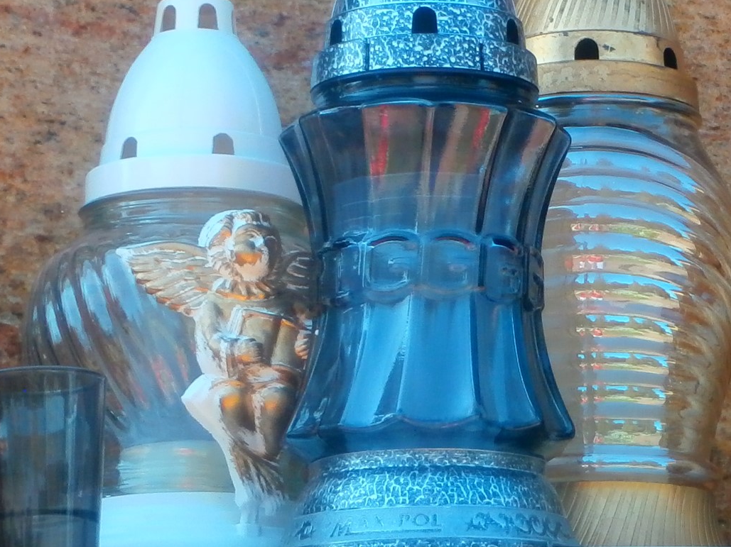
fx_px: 4180
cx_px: 692
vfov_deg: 7.5
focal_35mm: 198
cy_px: 34
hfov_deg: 9.9
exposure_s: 1/100
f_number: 4.7
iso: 100
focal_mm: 12.1
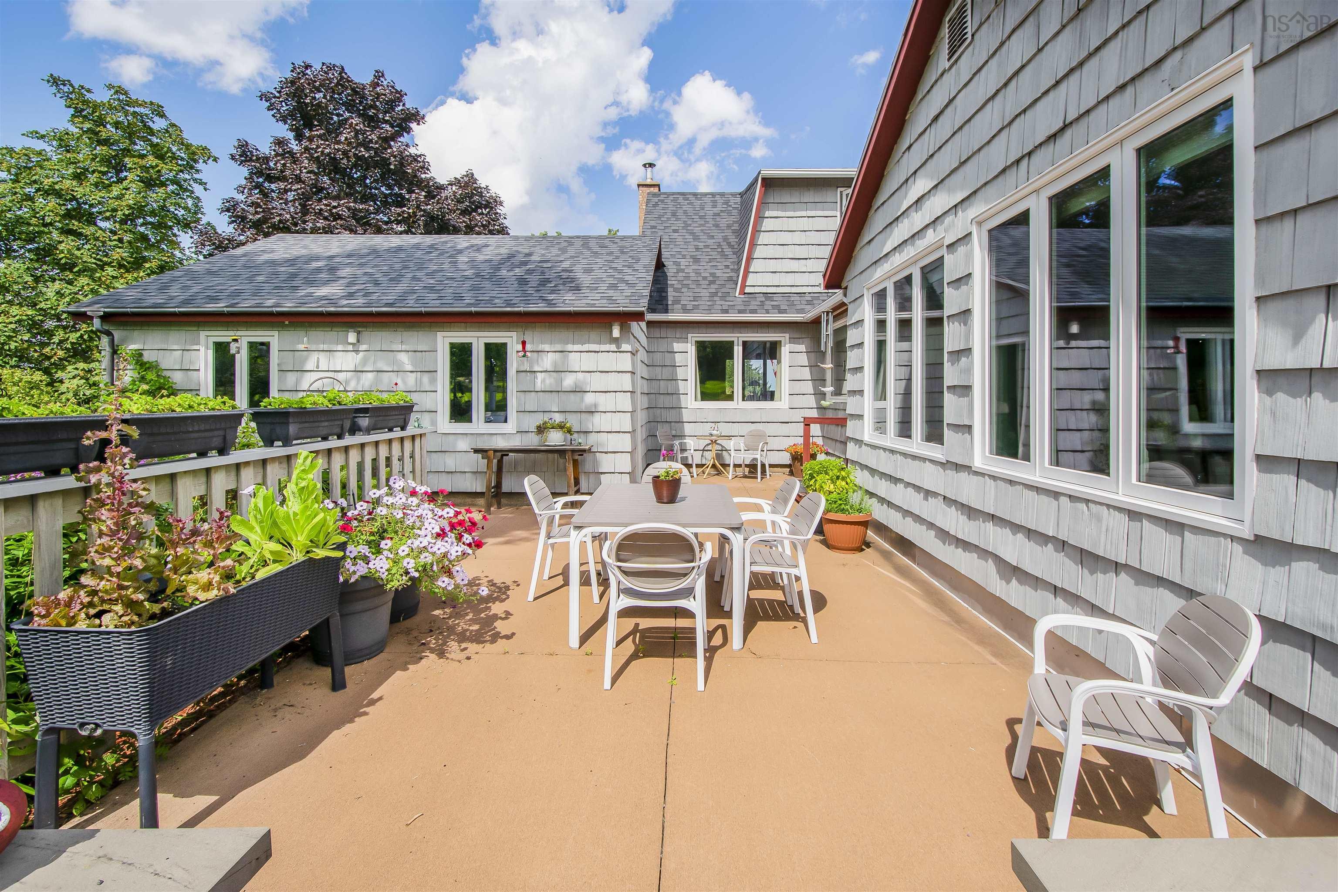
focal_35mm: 15
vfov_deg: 77.3
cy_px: 446
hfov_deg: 100.4
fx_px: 557
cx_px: 669
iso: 125
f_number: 6.3
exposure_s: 1/400
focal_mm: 10
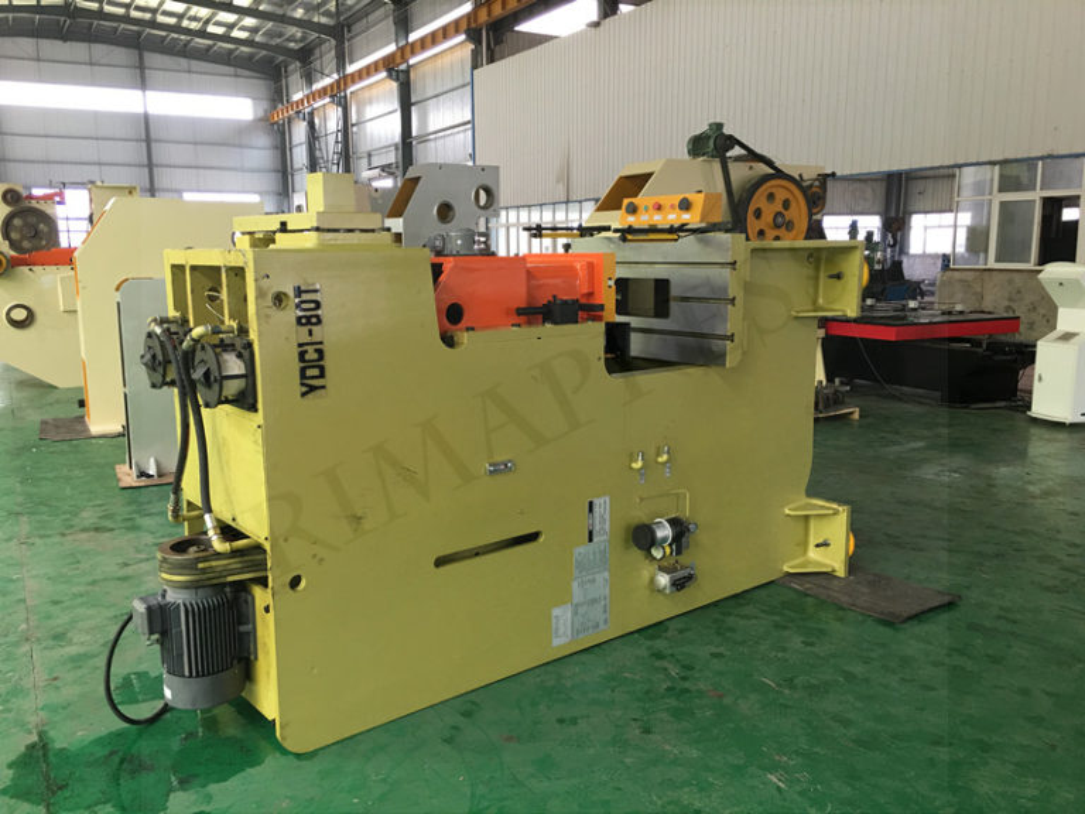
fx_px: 909
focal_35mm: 29
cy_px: 407
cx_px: 542
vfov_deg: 48.2
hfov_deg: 61.7
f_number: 2.2
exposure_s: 1/33
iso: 40
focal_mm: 4.15
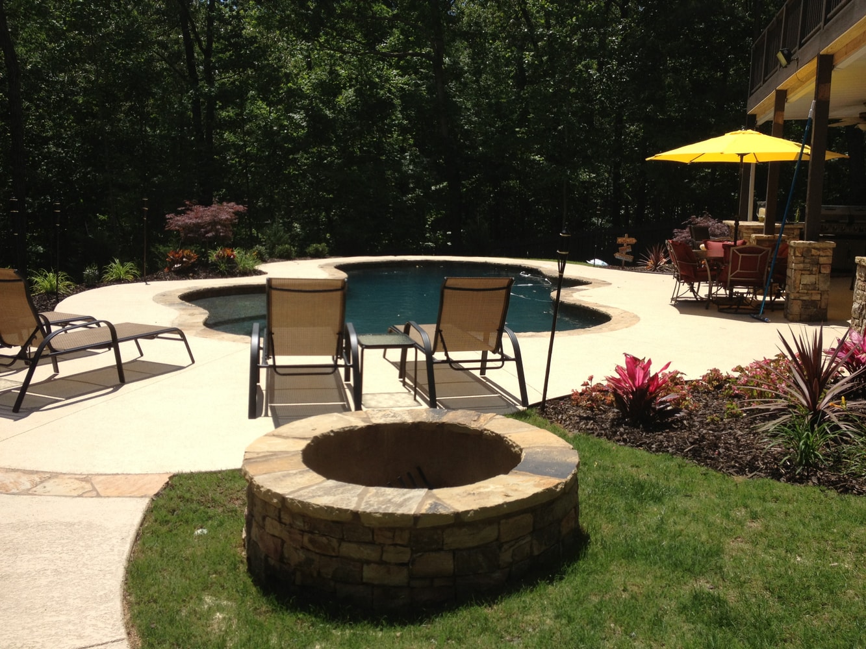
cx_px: 433
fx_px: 876
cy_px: 324
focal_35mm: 35
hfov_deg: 52.6
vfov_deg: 40.7
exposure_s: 1/1783
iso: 50
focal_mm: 4.28
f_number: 2.4
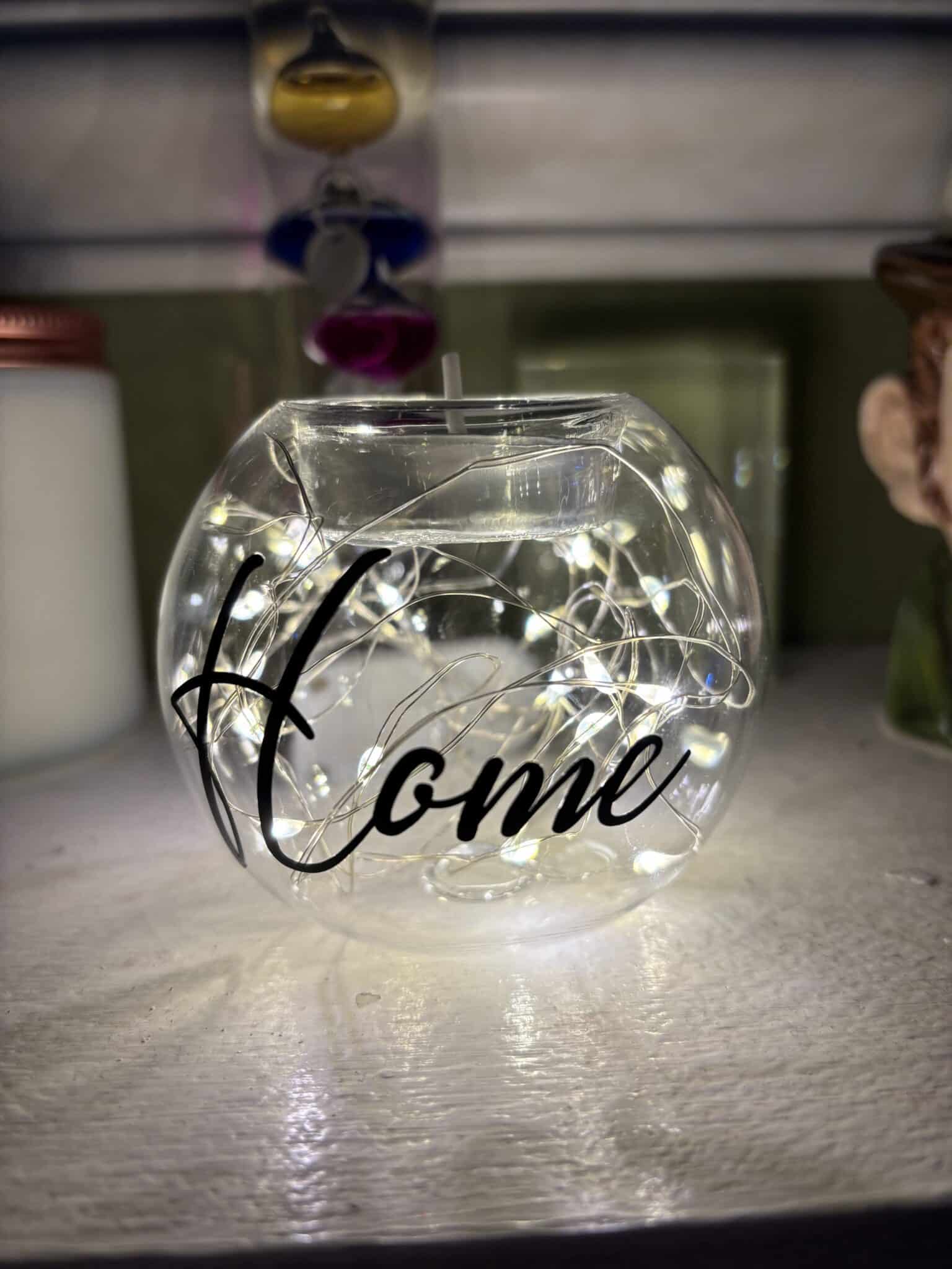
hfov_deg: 53.1
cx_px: 476
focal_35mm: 26
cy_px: 634
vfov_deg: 67.3
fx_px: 953
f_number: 1.6
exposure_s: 1/99
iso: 50
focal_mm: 5.96
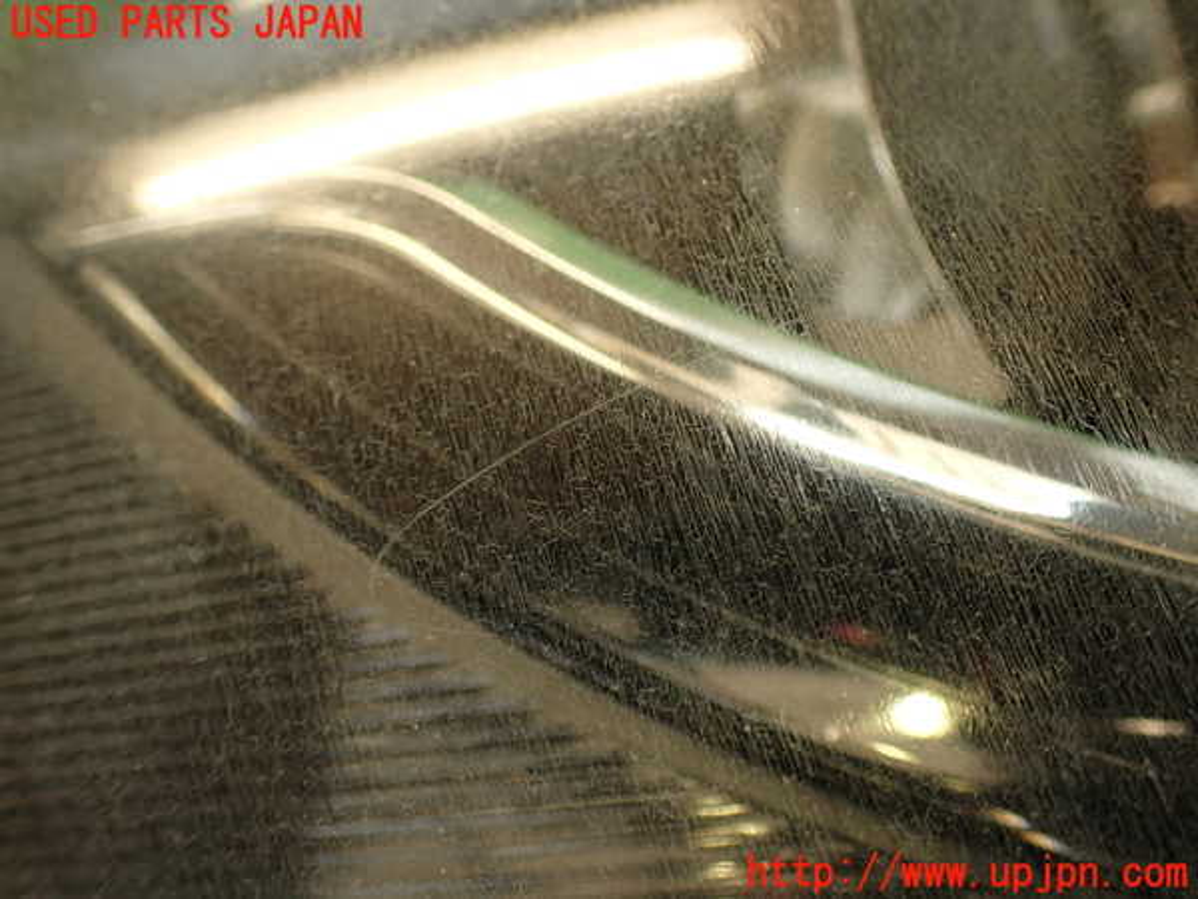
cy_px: 450
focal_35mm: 32
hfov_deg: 56.8
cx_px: 599
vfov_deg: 44.2
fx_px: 1107
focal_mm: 5.79
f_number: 2.4
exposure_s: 1/60
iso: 200
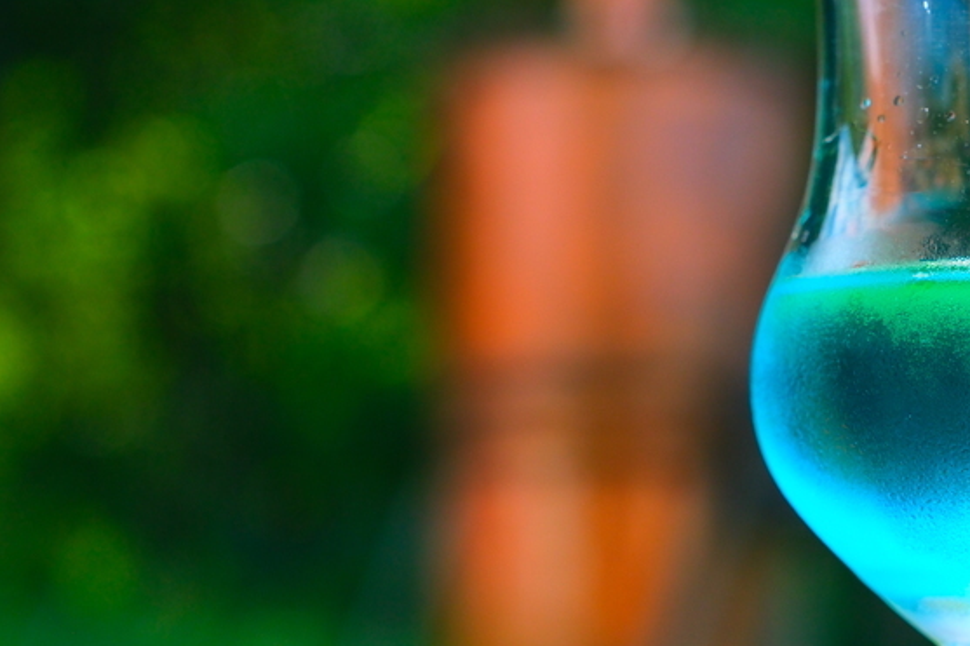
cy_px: 458
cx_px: 878
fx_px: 2613
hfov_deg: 20.6
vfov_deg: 14.1
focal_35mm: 97
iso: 500
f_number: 4
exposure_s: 1/1100
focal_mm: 33
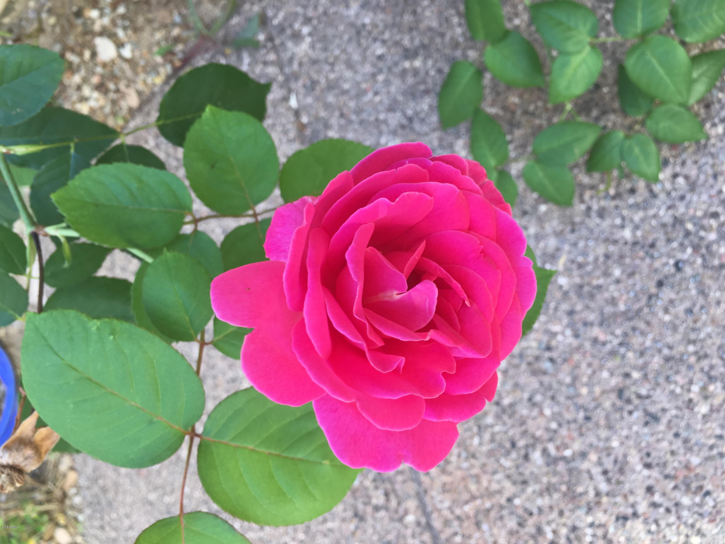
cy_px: 272
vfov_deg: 48.2
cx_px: 362
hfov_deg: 61.7
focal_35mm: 29
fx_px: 607
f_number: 2.2
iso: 32
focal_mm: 4.15
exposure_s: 1/60
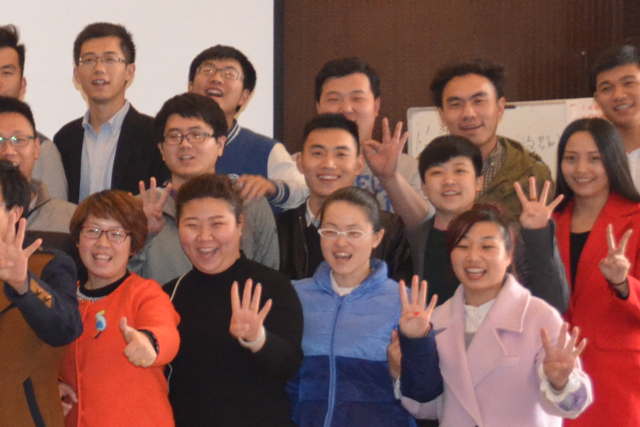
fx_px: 1849
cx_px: -180
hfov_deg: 18.4
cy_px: 245
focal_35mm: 104
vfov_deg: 13.2
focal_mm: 22
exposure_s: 1/60
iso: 2000
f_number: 3.8
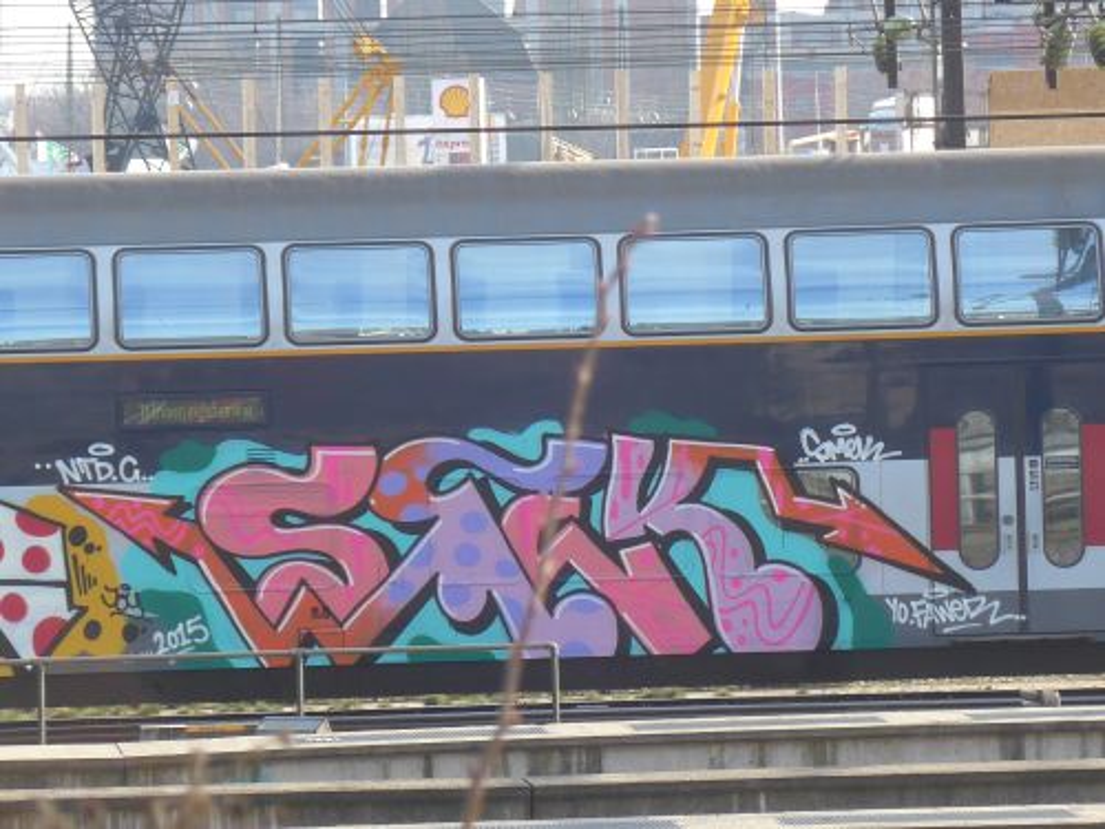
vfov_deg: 4.2
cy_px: 414
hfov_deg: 5.6
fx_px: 11332
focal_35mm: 355
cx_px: 552
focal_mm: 42.8
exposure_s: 1/125
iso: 125
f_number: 5.9
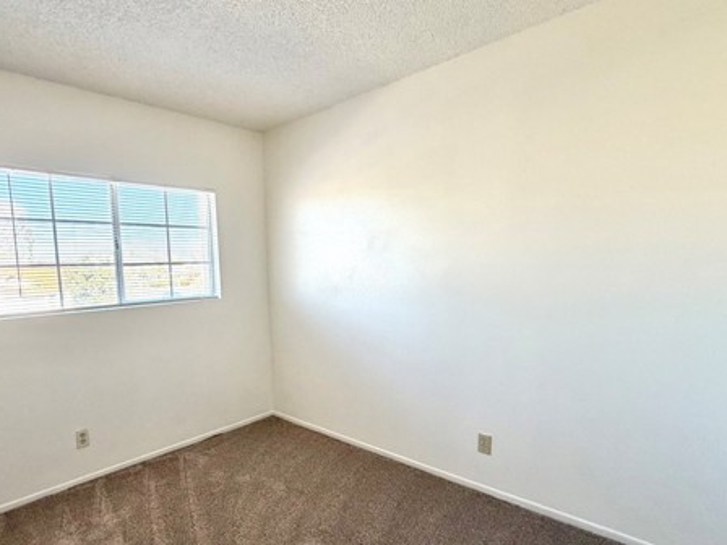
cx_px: 292
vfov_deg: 65.7
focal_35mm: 20
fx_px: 420
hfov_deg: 80.8
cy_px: 311
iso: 200
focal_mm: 2.22
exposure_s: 1/121
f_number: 2.2
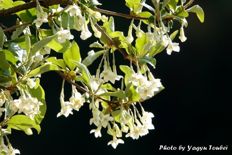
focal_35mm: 600
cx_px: 116
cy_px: 78
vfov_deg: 2.3
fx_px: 3867
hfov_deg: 3.4
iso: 400
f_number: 4.5
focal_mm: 220
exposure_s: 1/1000
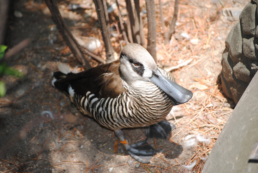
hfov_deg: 13.4
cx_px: 129
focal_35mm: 153
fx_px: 1098
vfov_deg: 9.0
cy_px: 86
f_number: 4.8
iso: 100
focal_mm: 102
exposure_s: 1/200
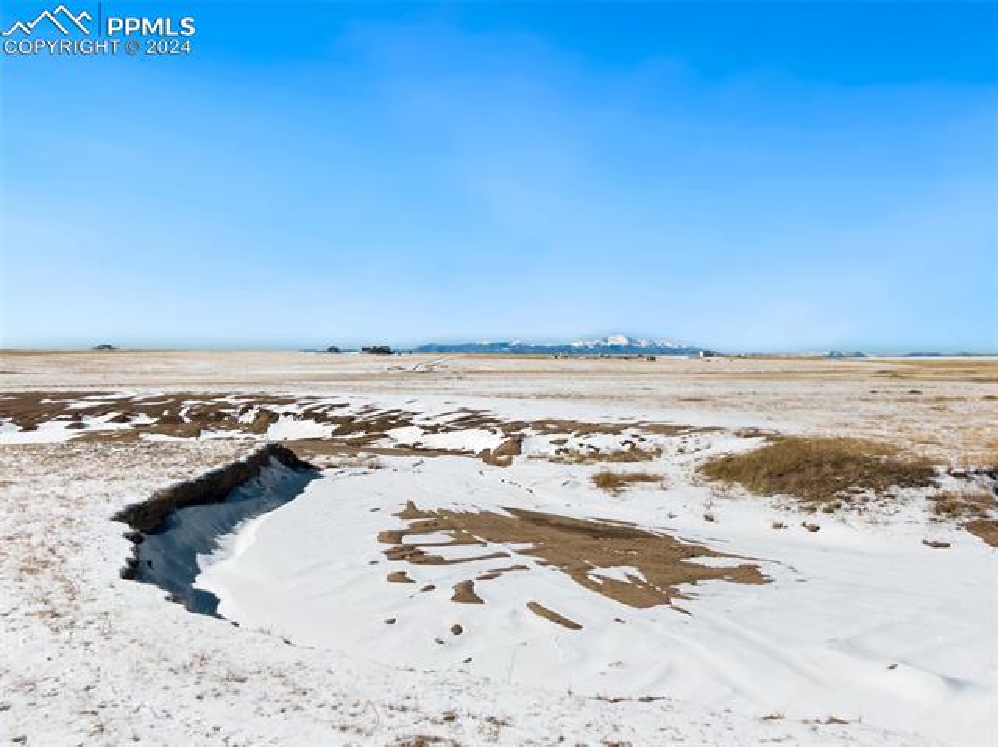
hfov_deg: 71.6
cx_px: 499
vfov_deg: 56.8
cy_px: 374
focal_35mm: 24
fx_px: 691
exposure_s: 1/100
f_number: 2.8
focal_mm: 4.39
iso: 100
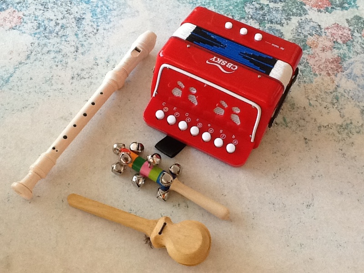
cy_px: 136
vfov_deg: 32.9
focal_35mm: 44
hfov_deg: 42.9
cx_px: 182
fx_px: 463
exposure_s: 1/30
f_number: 2.4
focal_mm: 2.03
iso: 160
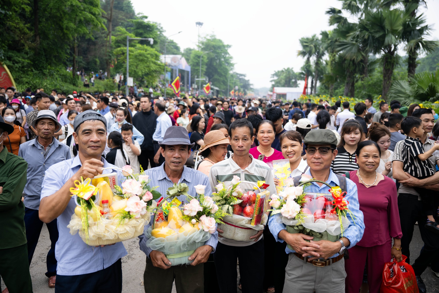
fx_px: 372
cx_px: 220
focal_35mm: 30
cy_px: 146
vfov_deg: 42.9
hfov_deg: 61.1
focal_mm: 30.5
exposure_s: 1/500
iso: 250
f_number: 2.8
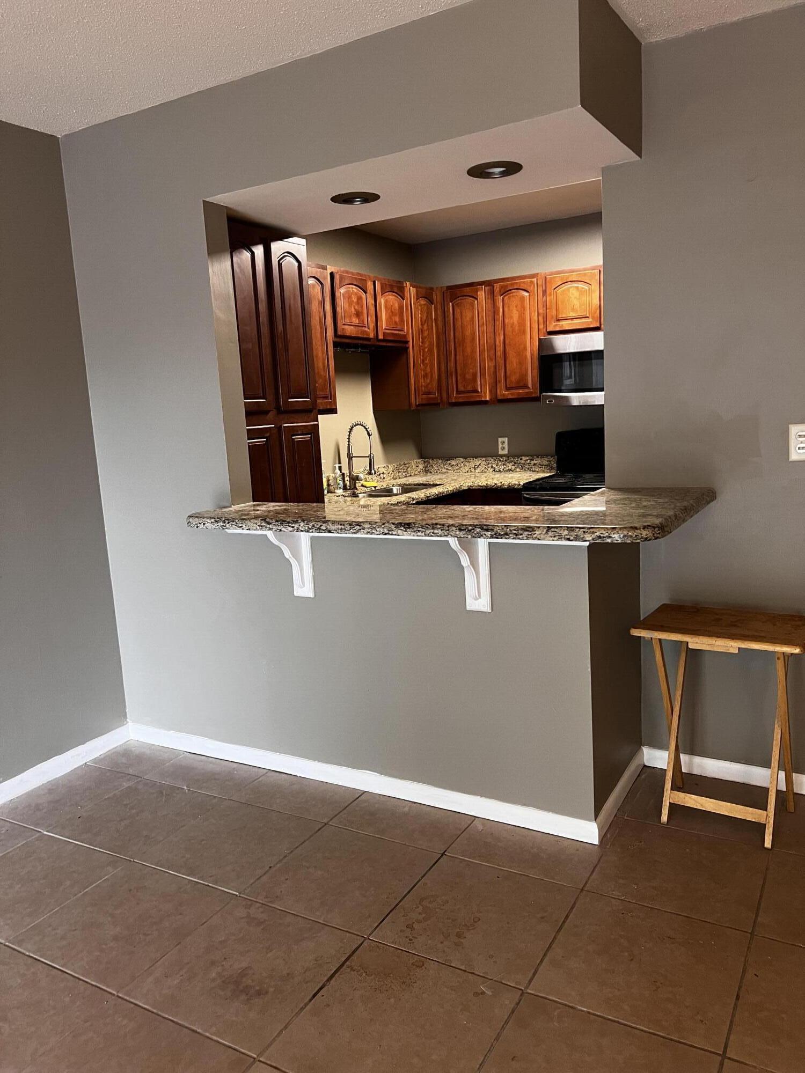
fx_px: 806
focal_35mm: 26
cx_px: 402
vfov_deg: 67.3
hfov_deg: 53.1
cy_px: 536
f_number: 1.5
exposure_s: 1/60
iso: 160
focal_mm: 5.7
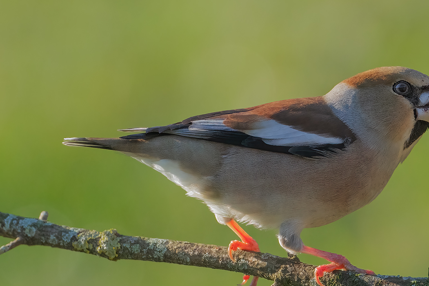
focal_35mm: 1510
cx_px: 351
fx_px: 17995
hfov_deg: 1.4
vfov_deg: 0.9
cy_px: 180
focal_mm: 588
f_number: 8
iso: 2500
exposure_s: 1/1600
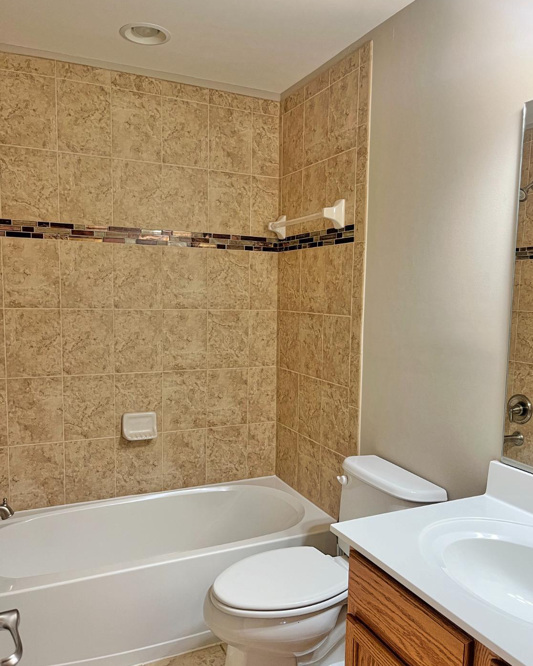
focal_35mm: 28
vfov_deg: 62.2
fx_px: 552
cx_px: 275
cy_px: 347
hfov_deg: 51.5
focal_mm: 5.1
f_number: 1.6
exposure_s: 1/60
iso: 100
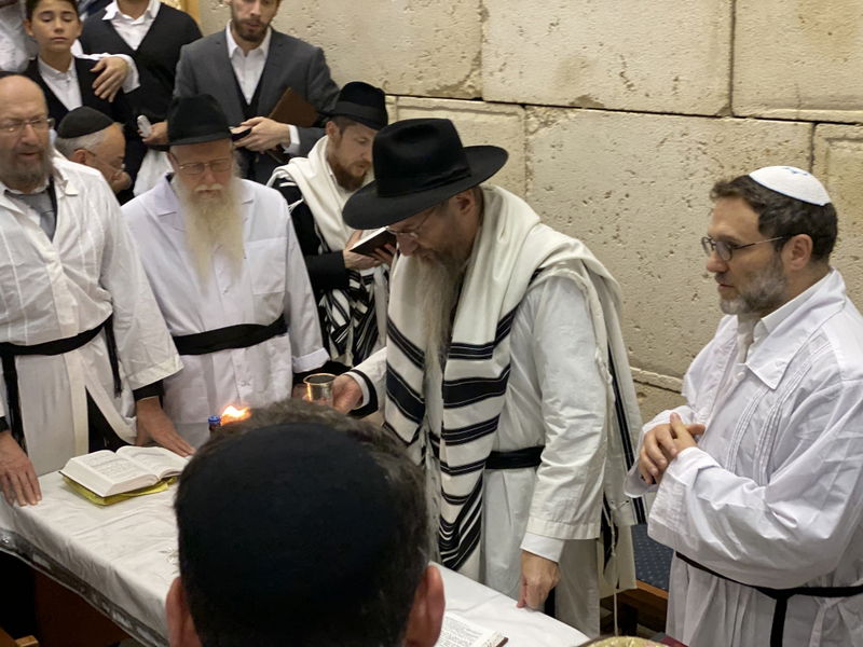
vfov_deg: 28.0
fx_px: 1296
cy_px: 324
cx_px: 432
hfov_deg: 36.8
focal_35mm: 52
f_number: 2
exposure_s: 1/50
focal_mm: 6
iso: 200
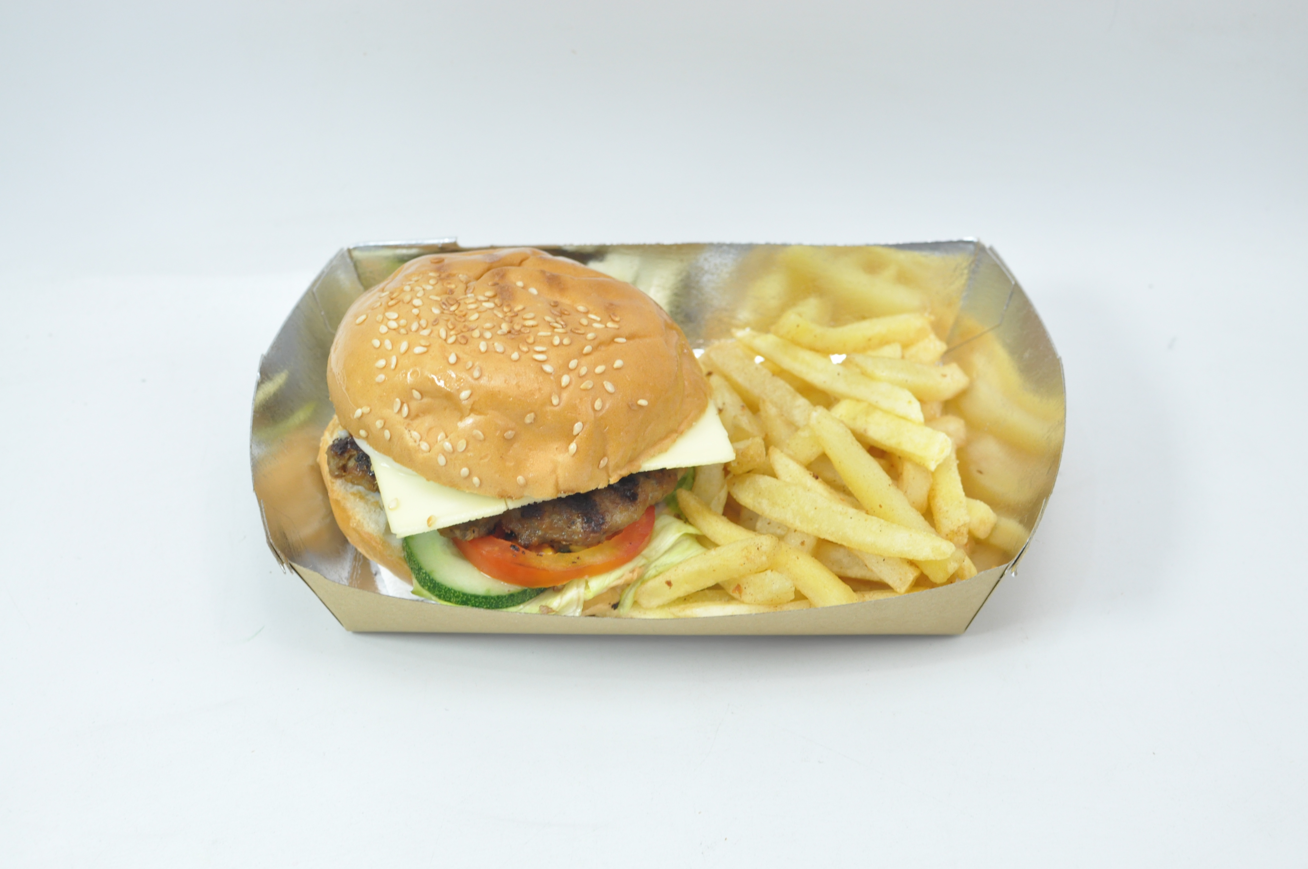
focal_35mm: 52
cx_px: 654
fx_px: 1905
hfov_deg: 37.9
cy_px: 434
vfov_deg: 25.7
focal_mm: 35
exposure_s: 1/80
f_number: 6.3
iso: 800
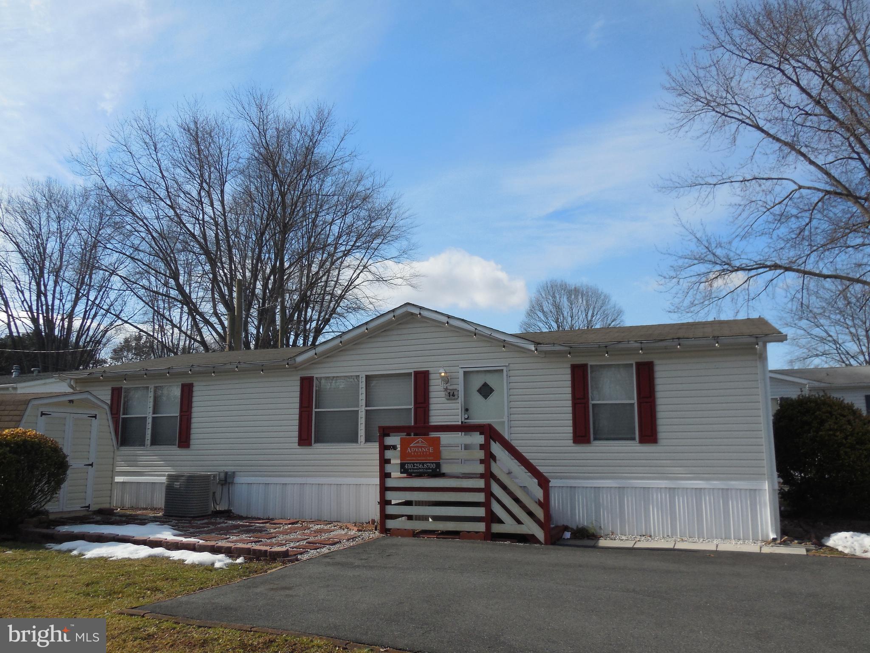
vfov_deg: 46.8
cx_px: 435
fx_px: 754
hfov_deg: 60.0
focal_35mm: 30
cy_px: 326
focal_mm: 5.3
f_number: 3.2
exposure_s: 1/1600
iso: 125
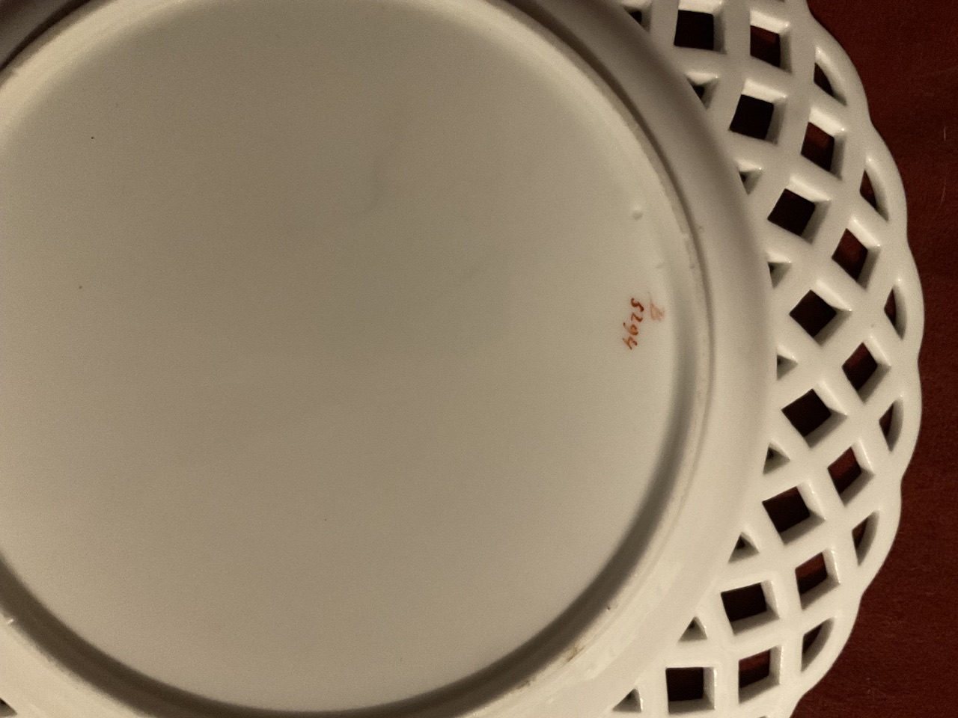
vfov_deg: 48.2
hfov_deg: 61.7
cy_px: 359
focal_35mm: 29
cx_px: 479
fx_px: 803
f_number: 1.8
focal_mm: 3
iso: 500
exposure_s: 1/30
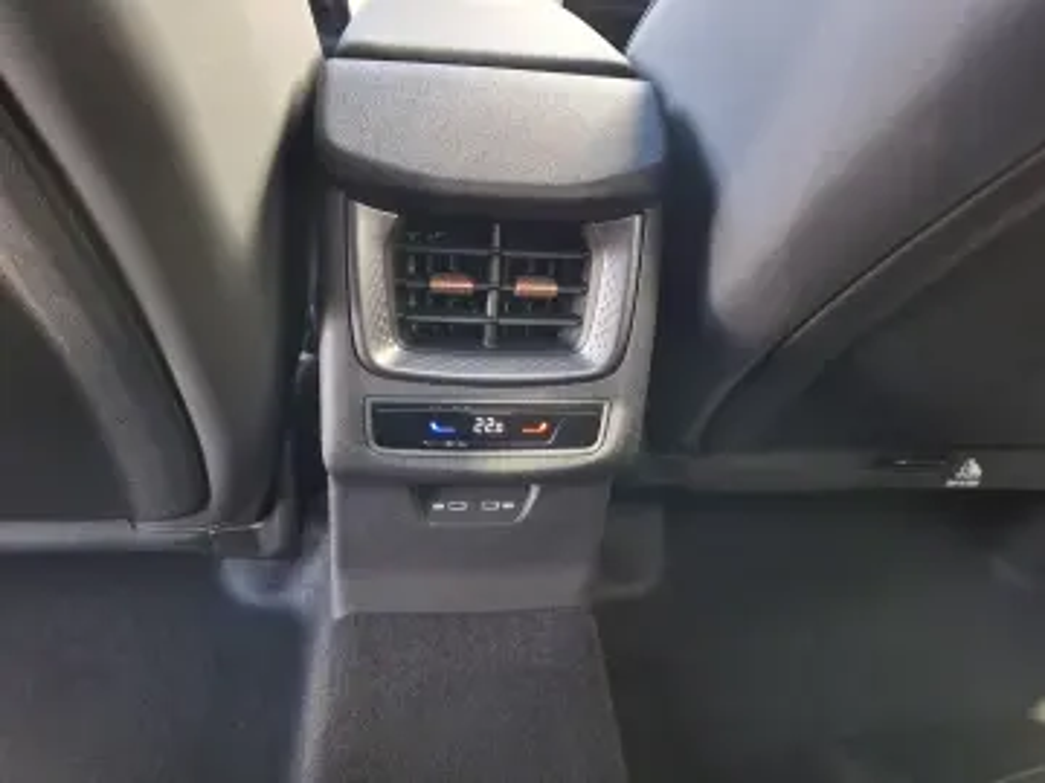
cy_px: 392
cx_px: 522
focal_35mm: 23
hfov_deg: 73.9
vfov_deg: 58.9
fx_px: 694
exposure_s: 1/60
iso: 200
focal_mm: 5.54
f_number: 1.8
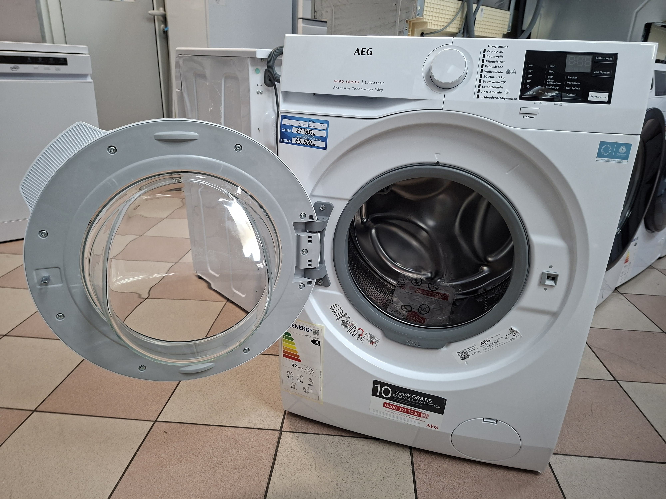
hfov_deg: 73.9
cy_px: 250
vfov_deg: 58.9
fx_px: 443
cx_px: 333
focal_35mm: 23
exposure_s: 1/40
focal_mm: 5.54
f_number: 1.8
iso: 250
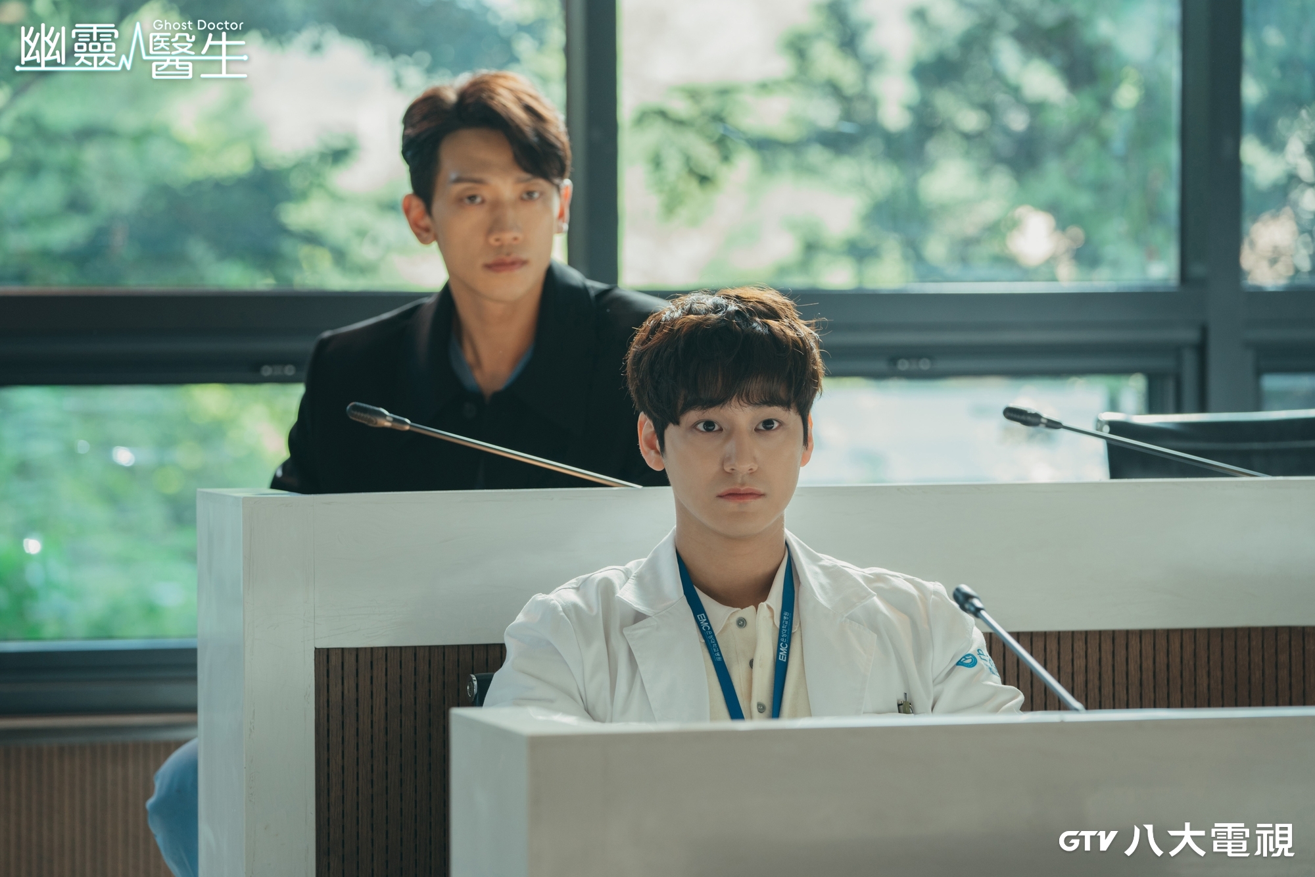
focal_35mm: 135
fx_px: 4930
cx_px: 658
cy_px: 438
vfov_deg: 10.2
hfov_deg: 15.2
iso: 800
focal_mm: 135
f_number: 4
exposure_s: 1/160
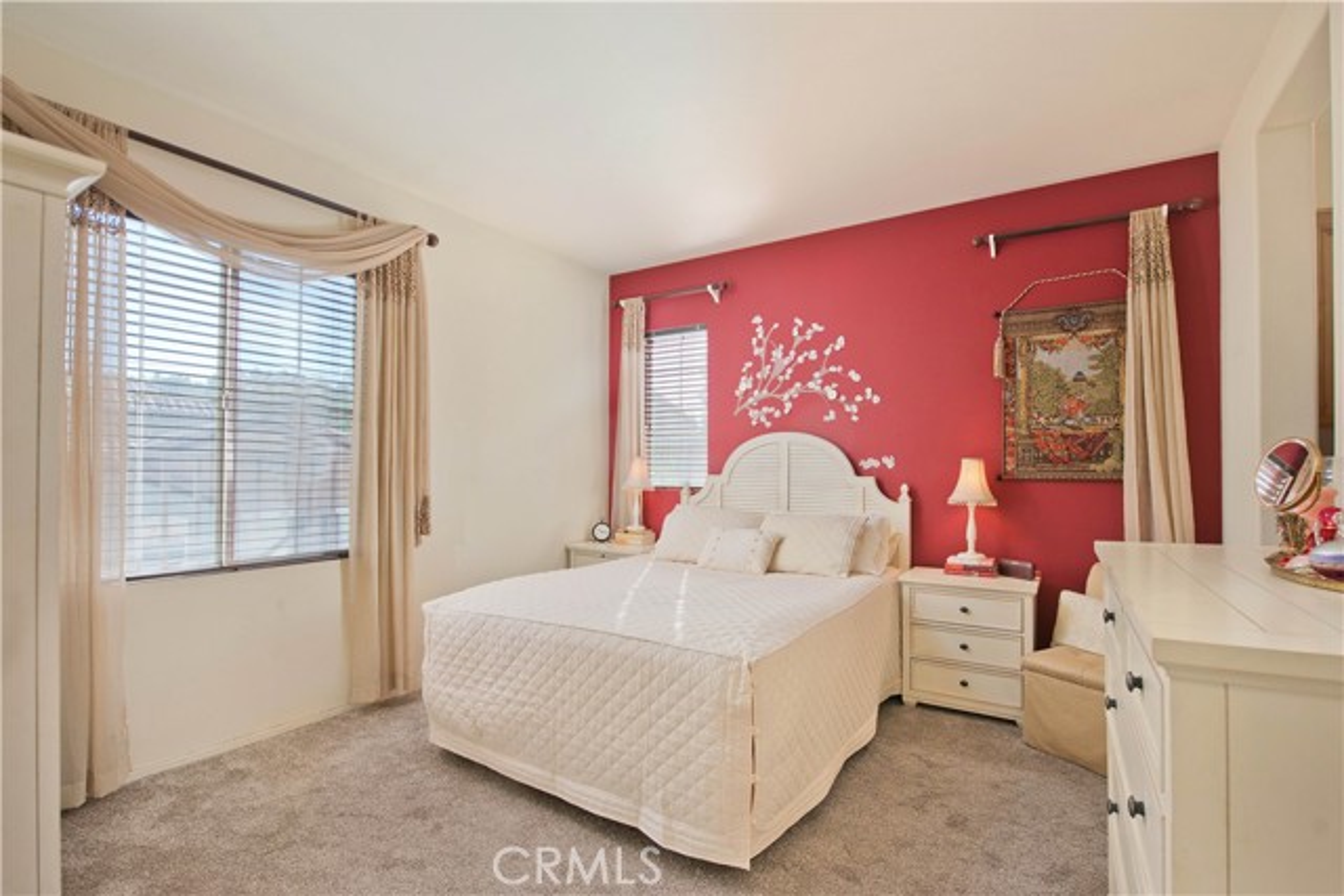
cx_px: 672
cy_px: 448
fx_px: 597
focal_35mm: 16
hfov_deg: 96.7
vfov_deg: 73.8
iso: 400
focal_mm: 16
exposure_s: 1/500
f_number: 5
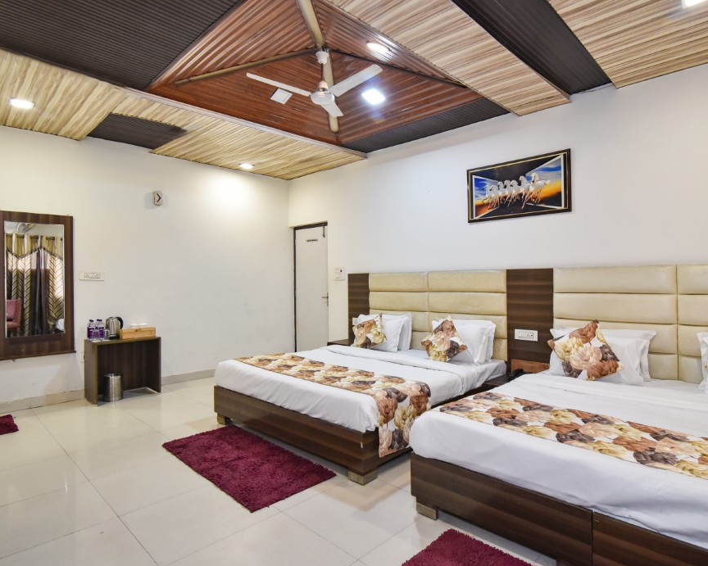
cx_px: 404
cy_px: 273
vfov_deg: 68.1
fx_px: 419
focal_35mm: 20
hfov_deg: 79.9
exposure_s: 1/50
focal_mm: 17
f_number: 7.1
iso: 2000
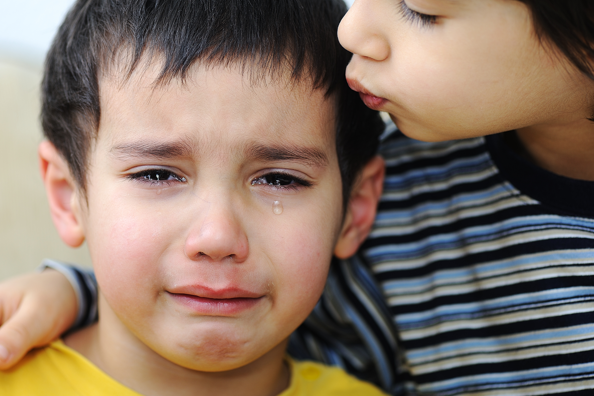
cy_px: 215
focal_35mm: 117
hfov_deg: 17.5
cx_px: 266
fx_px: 1929
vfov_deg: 11.7
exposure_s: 1/200
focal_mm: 105
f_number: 4
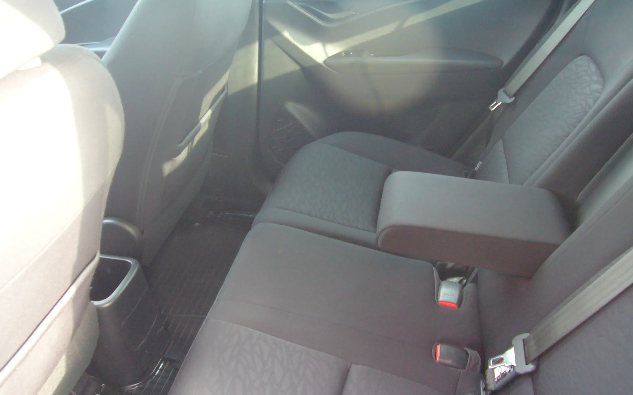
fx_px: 569
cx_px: 349
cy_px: 210
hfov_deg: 58.0
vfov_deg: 38.3
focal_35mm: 33
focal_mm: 4.6
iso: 200
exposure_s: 1/15
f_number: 2.8
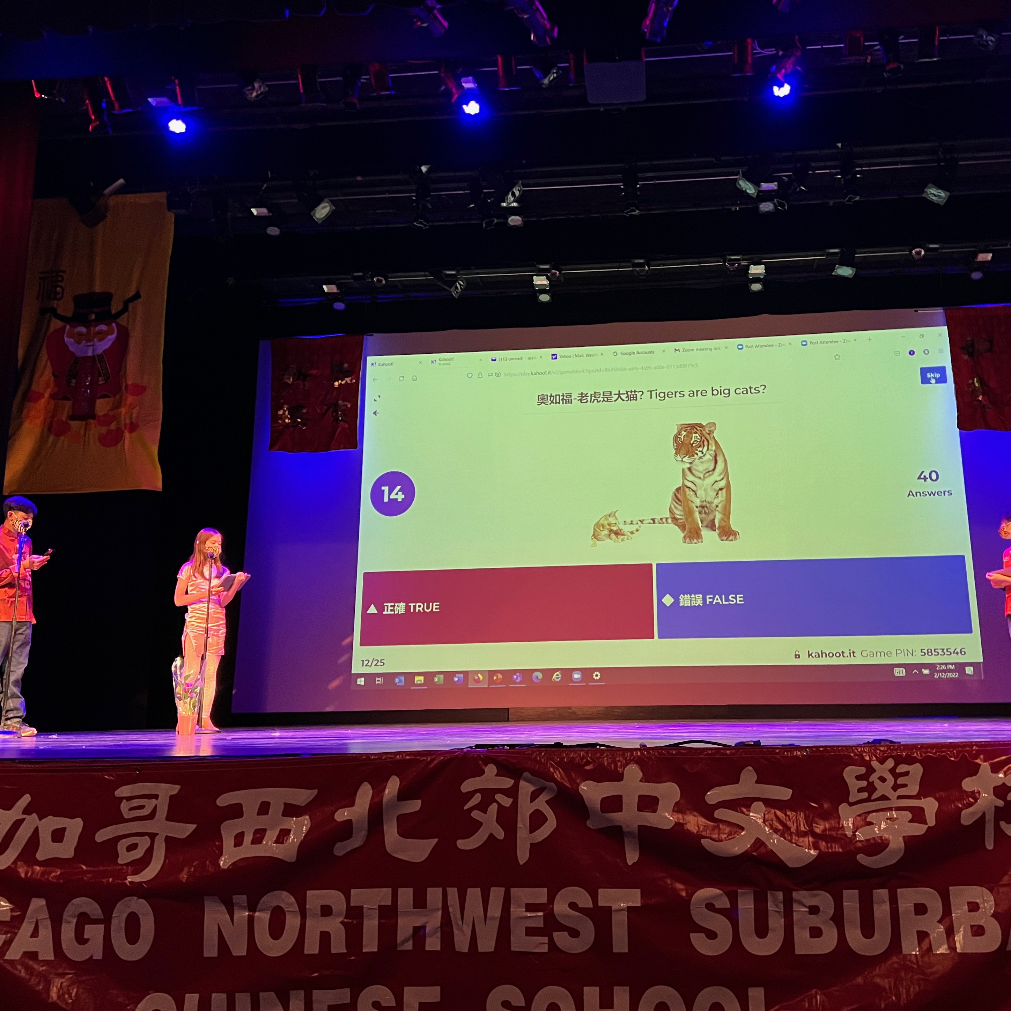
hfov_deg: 50.7
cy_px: 505
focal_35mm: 32
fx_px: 1057
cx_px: 612
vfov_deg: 51.1
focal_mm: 5.7
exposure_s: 1/50
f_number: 1.5
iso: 500
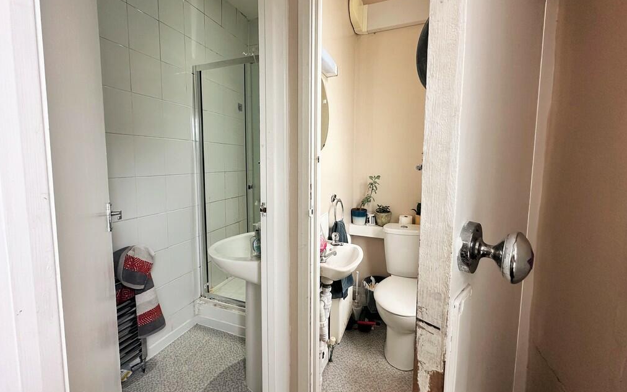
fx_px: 256
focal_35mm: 15
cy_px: 183
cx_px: 313
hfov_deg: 101.5
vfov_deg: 74.7
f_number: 2.2
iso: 160
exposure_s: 1/100
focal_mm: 2.22
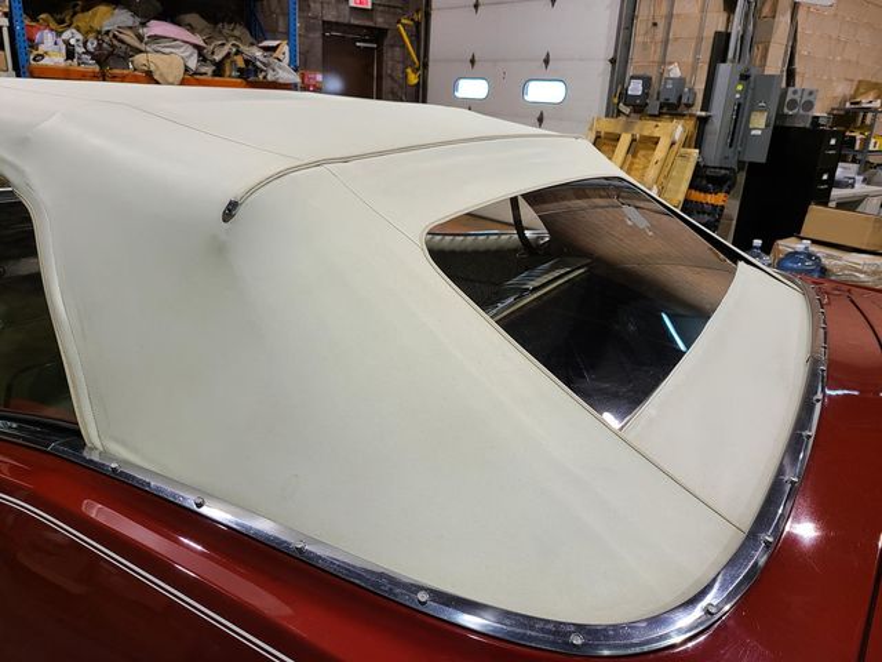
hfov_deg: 67.3
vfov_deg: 53.1
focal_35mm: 26
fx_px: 662
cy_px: 331
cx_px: 441
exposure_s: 1/59
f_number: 1.8
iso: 80
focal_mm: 5.4
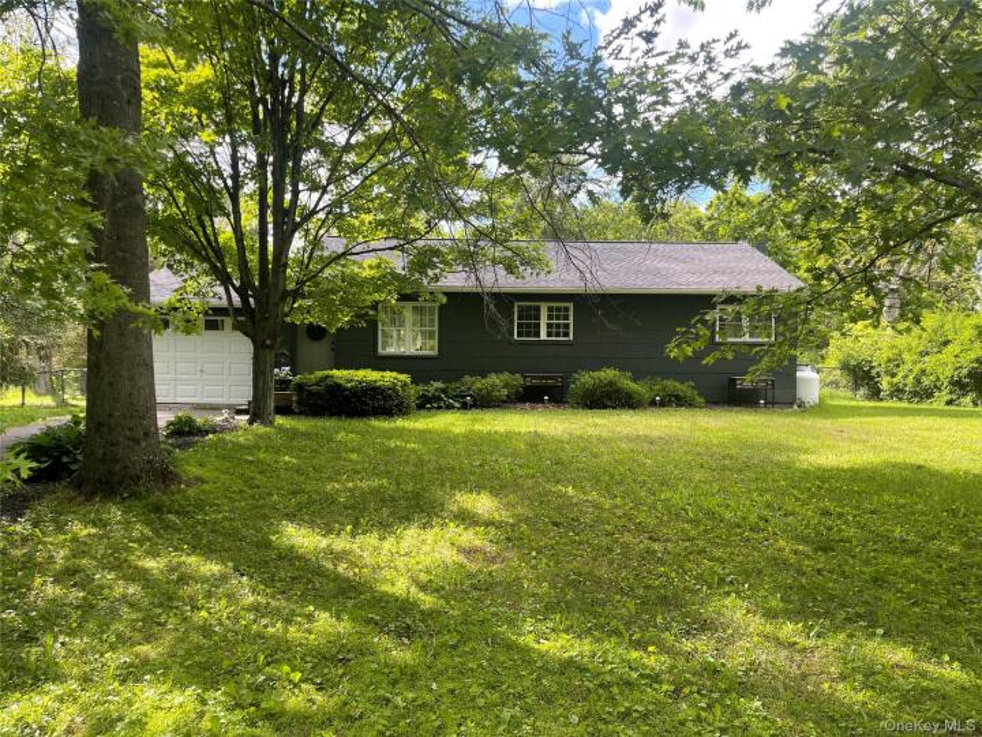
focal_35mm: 25
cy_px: 368
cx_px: 491
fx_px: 709
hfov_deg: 69.4
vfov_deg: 54.9
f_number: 1.6
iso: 32
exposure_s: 1/436
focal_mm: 5.1
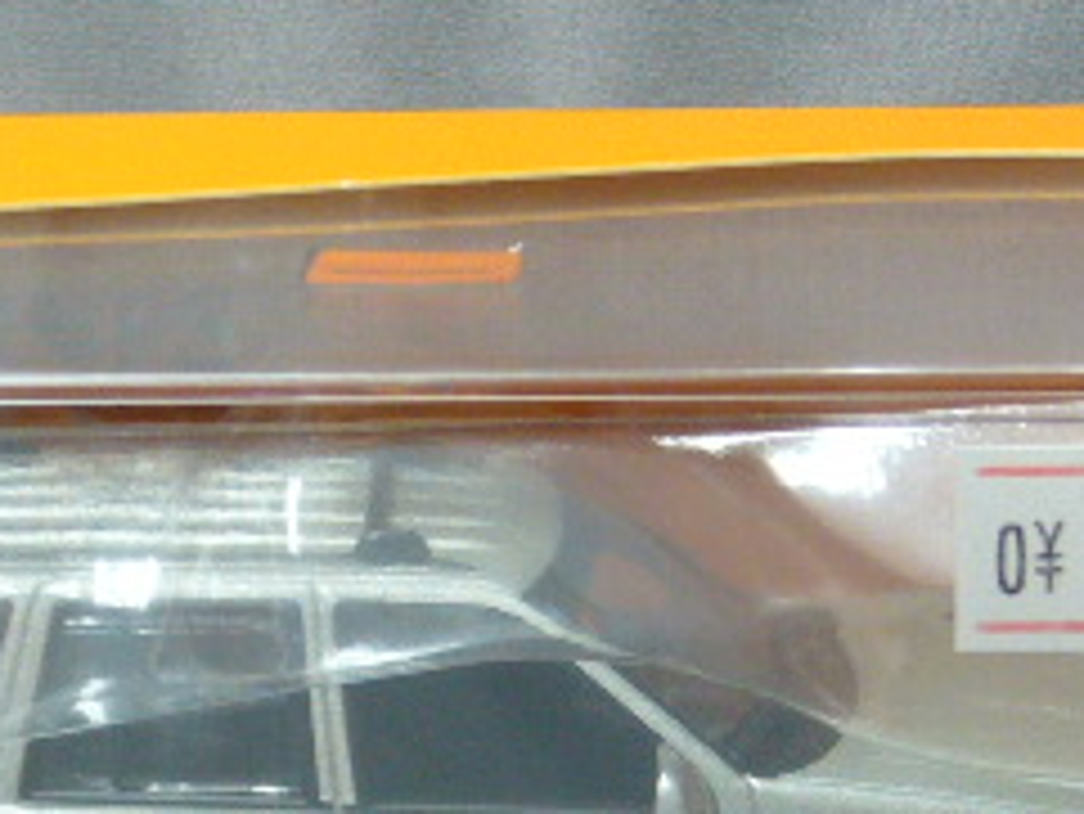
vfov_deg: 6.5
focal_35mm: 228
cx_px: 450
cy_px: 778
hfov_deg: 8.7
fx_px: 7143
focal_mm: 10.4
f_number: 3.8
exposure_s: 1/13
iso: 125
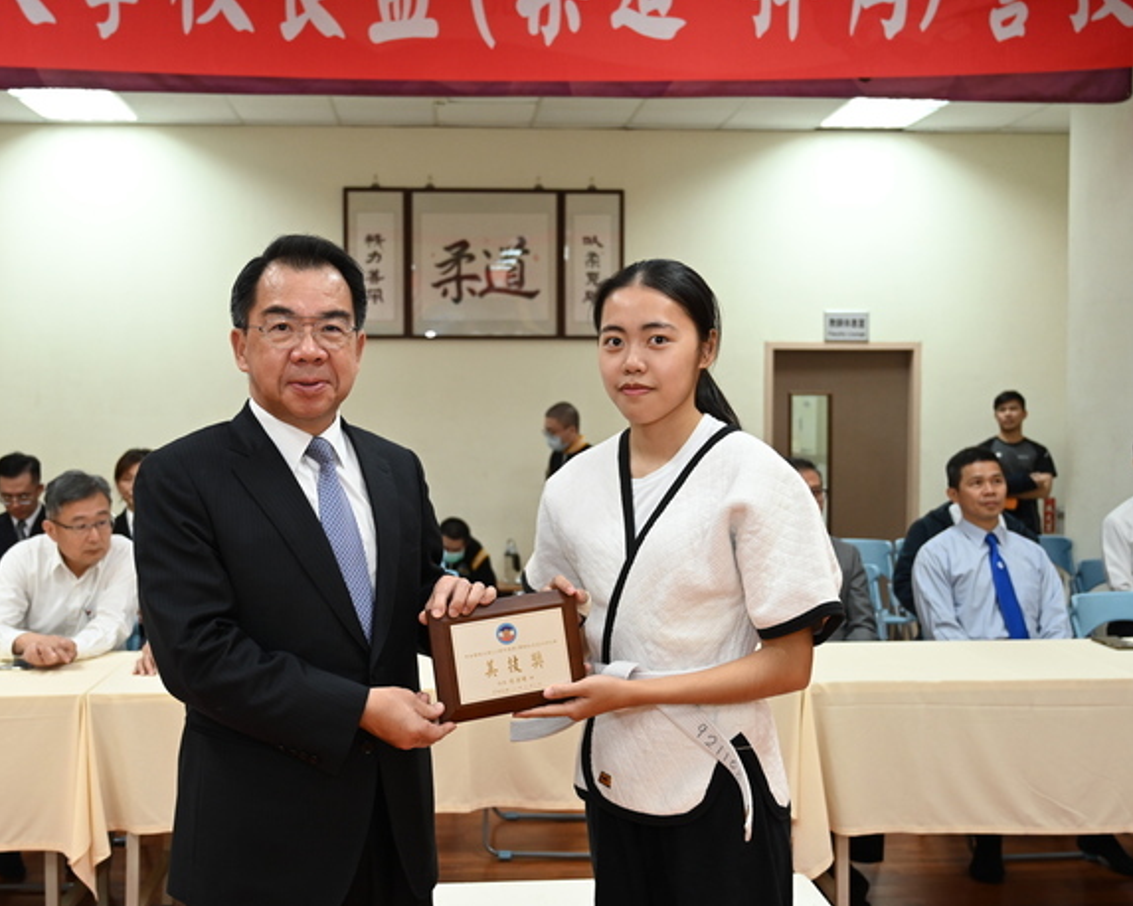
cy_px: 448
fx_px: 1327
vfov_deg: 37.7
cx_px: 502
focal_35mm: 40
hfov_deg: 46.2
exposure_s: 1/125
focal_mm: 34.5
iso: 1000
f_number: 4
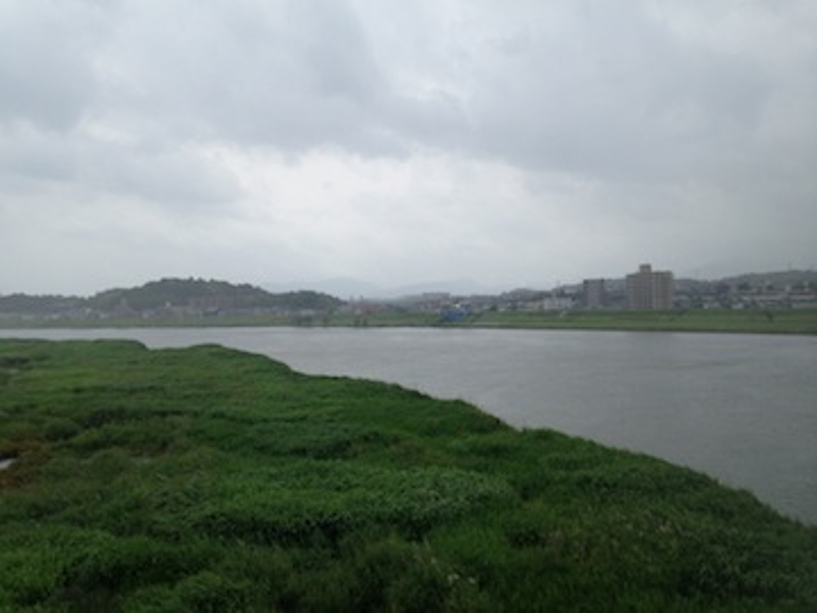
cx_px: 408
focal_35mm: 33
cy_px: 306
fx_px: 779
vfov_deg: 42.9
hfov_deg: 55.4
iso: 50
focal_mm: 4.12
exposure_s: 1/361
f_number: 2.4
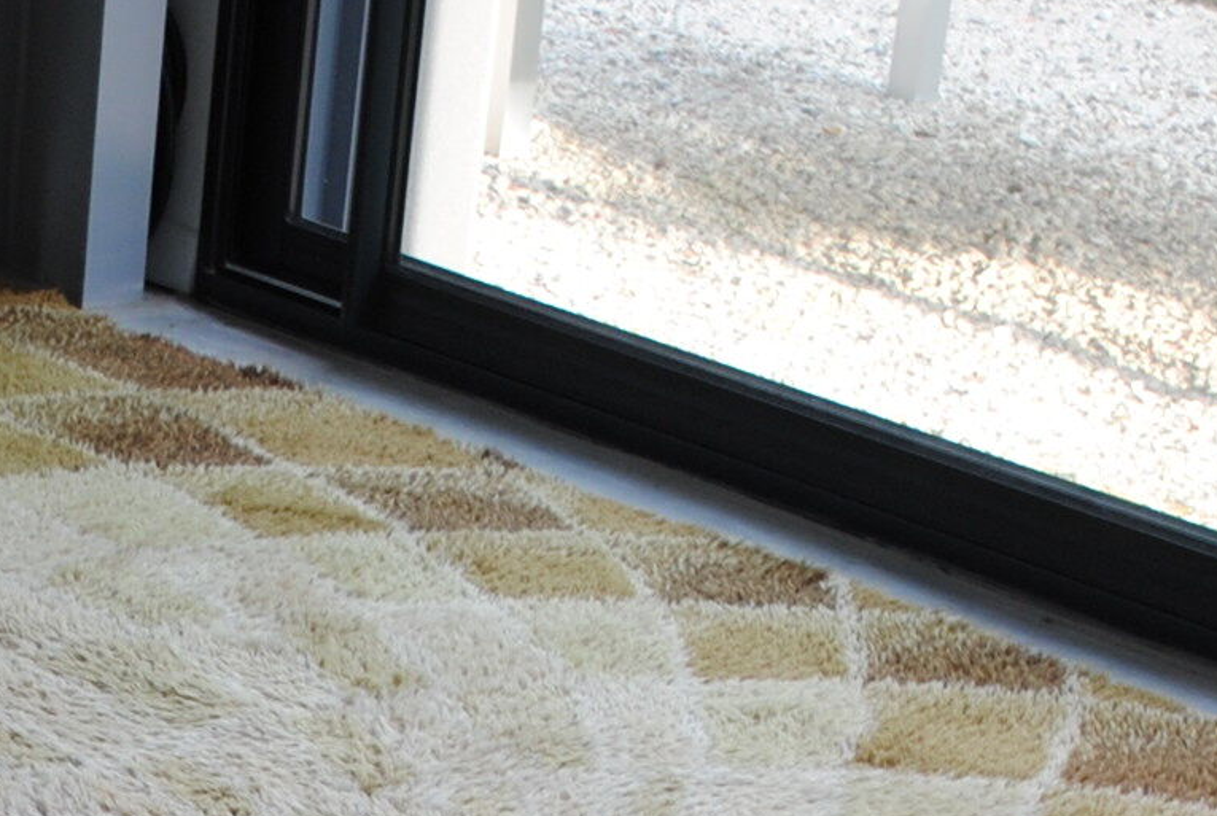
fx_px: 4233
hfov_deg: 15.9
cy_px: 1454
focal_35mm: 125
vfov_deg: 10.4
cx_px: -124
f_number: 4.5
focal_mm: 22
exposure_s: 1/80
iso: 200
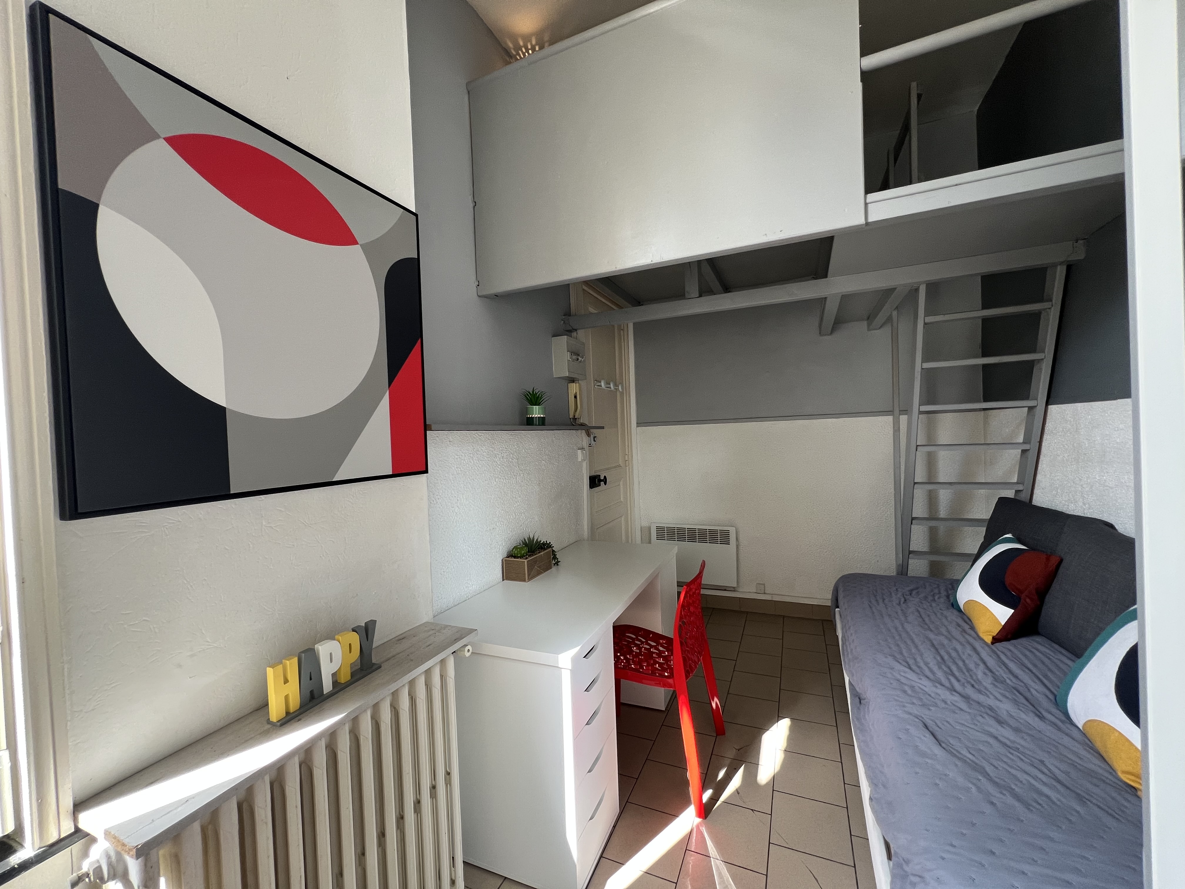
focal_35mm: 13
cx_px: 592
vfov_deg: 89.9
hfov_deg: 106.2
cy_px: 444
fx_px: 445
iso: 100
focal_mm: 1.57
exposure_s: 1/99
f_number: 1.8
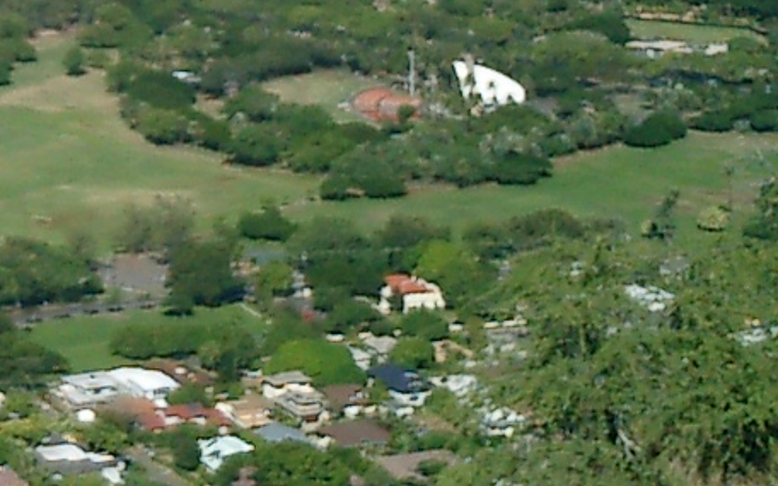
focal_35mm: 134
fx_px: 2841
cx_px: -165
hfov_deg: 15.0
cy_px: -22
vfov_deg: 9.7
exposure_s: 1/3200
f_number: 3.2
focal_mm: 7.5
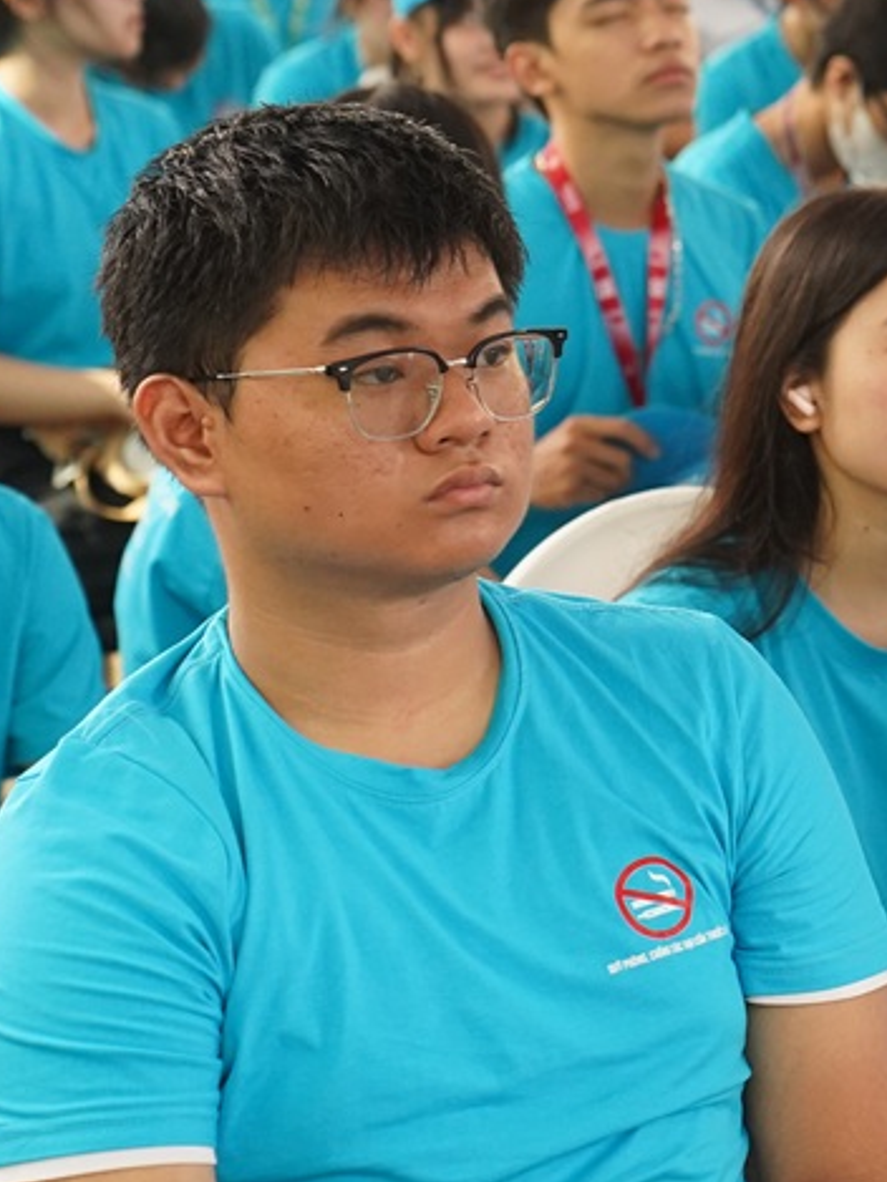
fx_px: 5464
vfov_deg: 12.3
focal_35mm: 160
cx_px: 1315
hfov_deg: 9.1
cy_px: 285
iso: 2500
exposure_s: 1/500
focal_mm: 65
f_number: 4.5
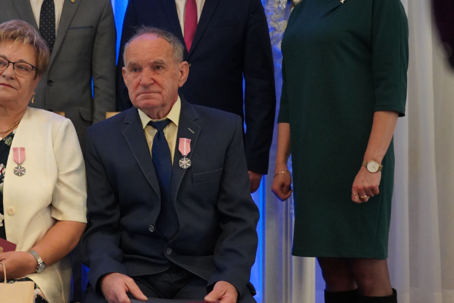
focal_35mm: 72
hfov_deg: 27.6
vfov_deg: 18.9
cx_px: 108
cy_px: 123
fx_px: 908
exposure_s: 1/160
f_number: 4
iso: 8000
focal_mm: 42
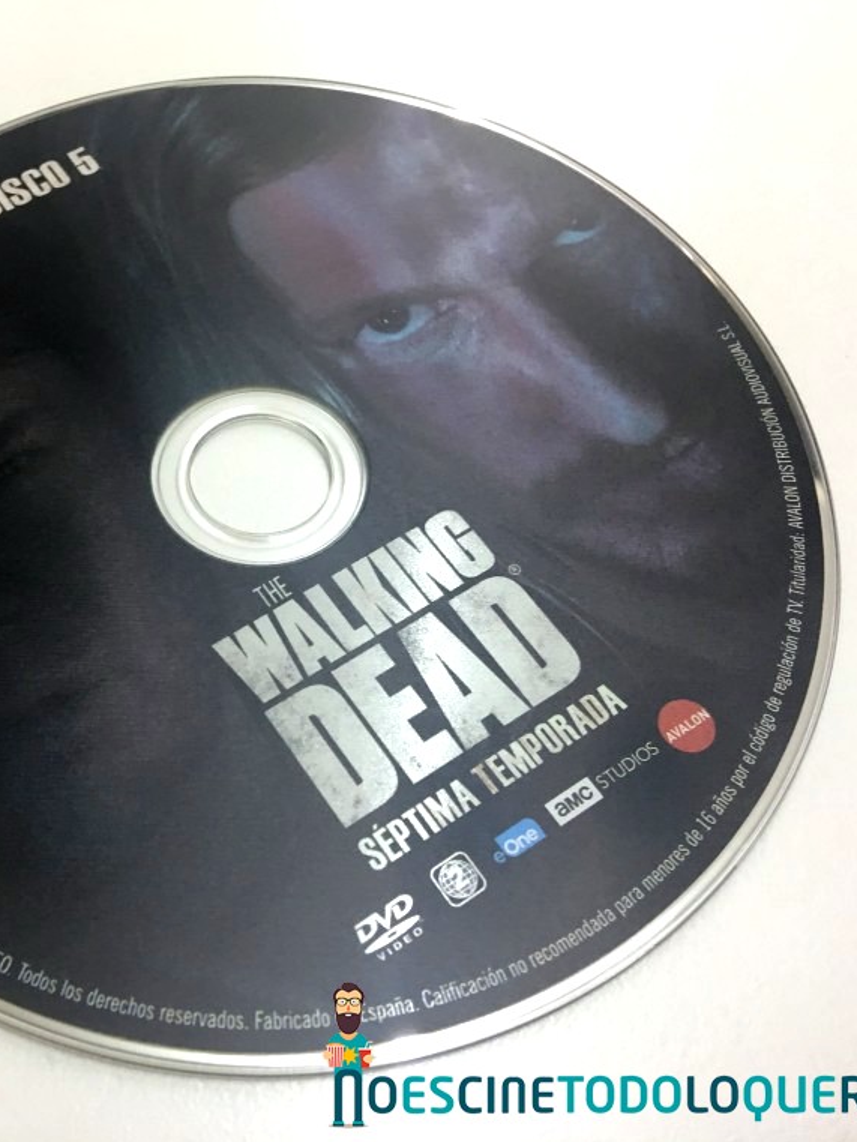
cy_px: 572
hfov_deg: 36.3
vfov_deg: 47.9
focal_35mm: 39
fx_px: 1287
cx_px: 257
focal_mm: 4.15
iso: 50
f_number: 2.2
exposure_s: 1/17
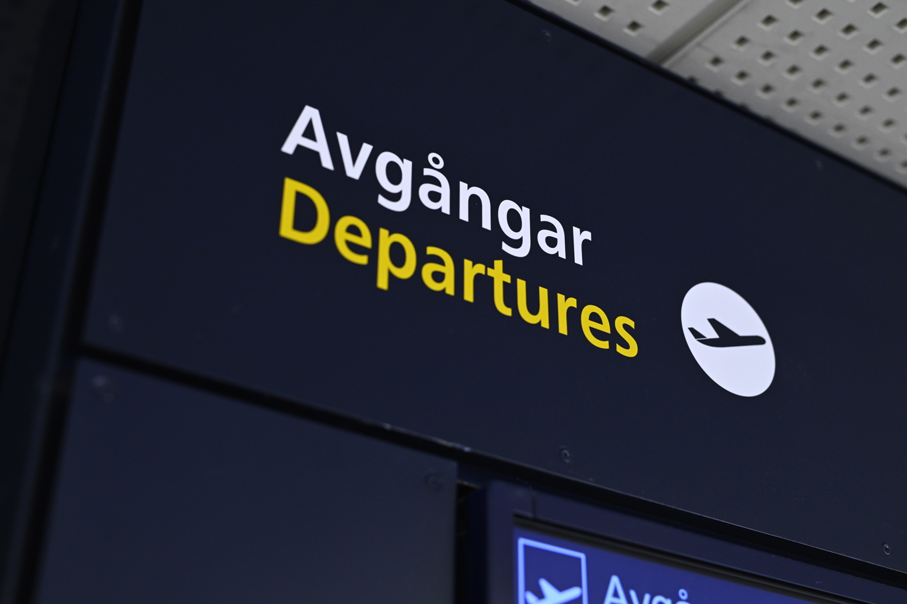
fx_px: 1259
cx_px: 454
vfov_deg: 27.0
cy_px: 302
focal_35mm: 50
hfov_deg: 39.6
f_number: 2.2
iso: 1000
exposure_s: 1/80
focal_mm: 50
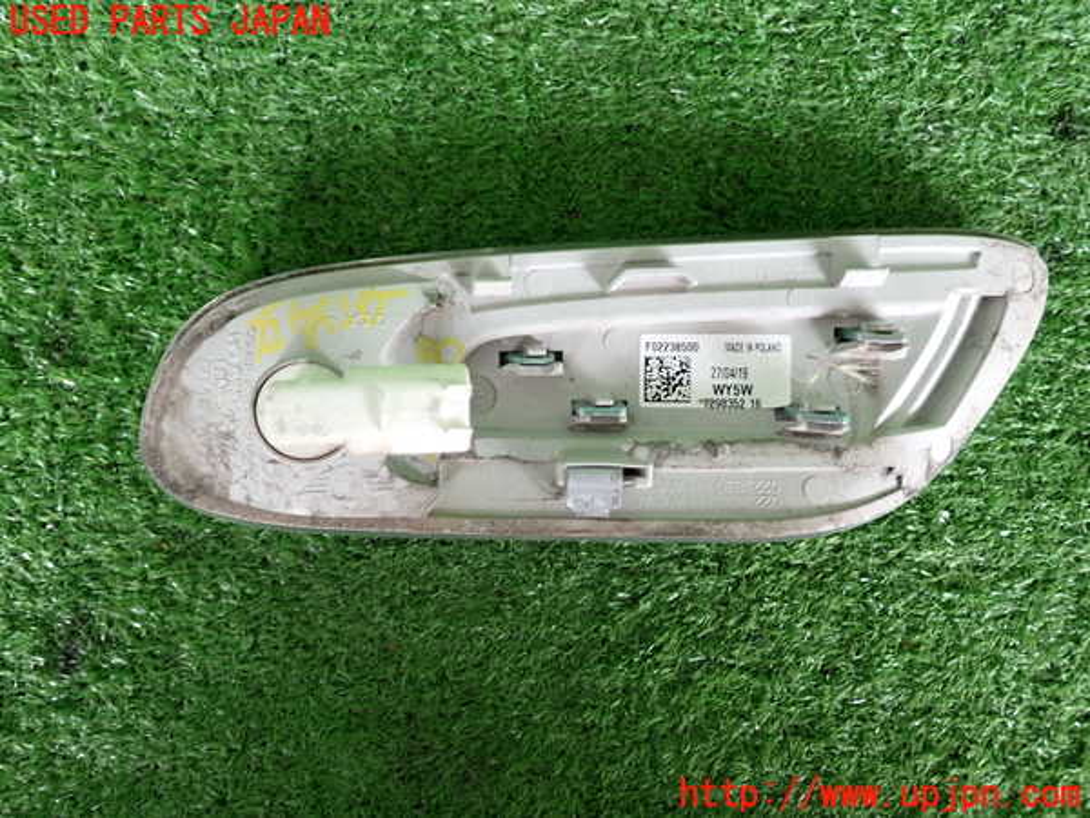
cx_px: 545
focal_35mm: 30
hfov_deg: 60.0
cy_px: 409
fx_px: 945
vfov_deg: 46.8
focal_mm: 5.4
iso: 200
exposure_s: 1/60
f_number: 2.3
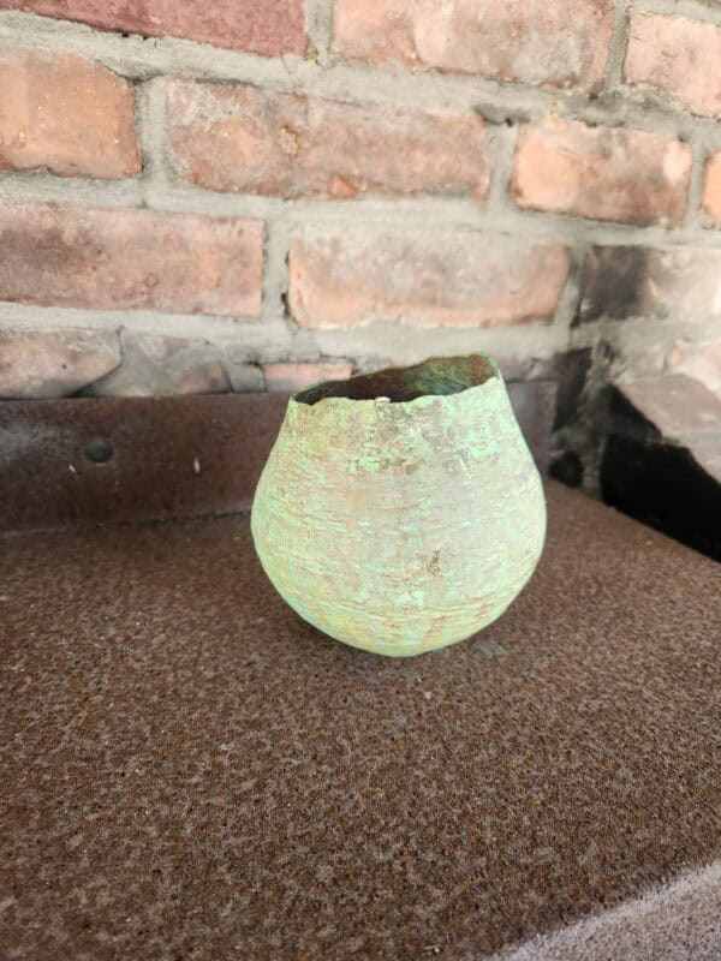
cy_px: 480
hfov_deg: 58.9
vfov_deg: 73.9
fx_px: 639
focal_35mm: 23
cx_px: 360
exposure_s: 1/120
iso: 250
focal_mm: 5.4
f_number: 1.8
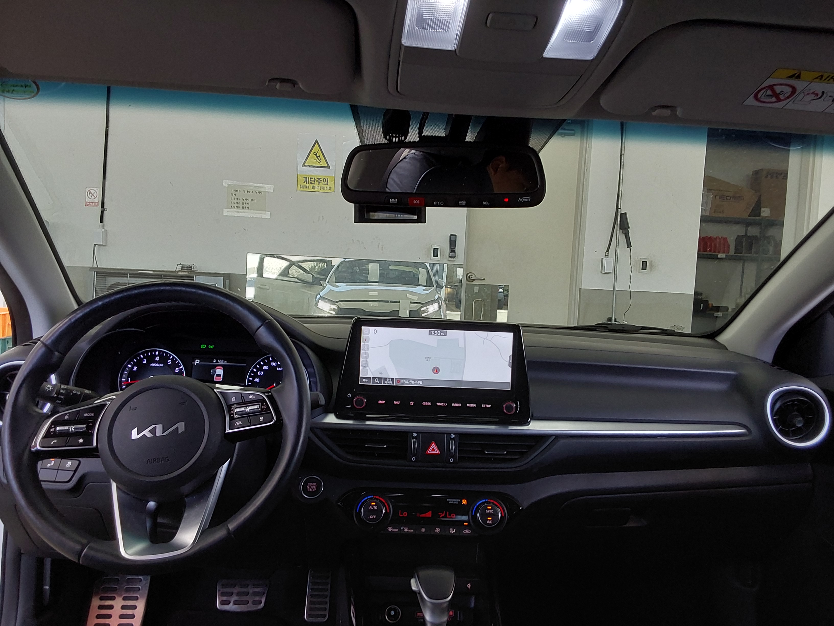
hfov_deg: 63.4
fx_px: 675
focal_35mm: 28
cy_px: 313
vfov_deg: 49.7
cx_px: 417
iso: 100
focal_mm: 2.91
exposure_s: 1/120
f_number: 1.9
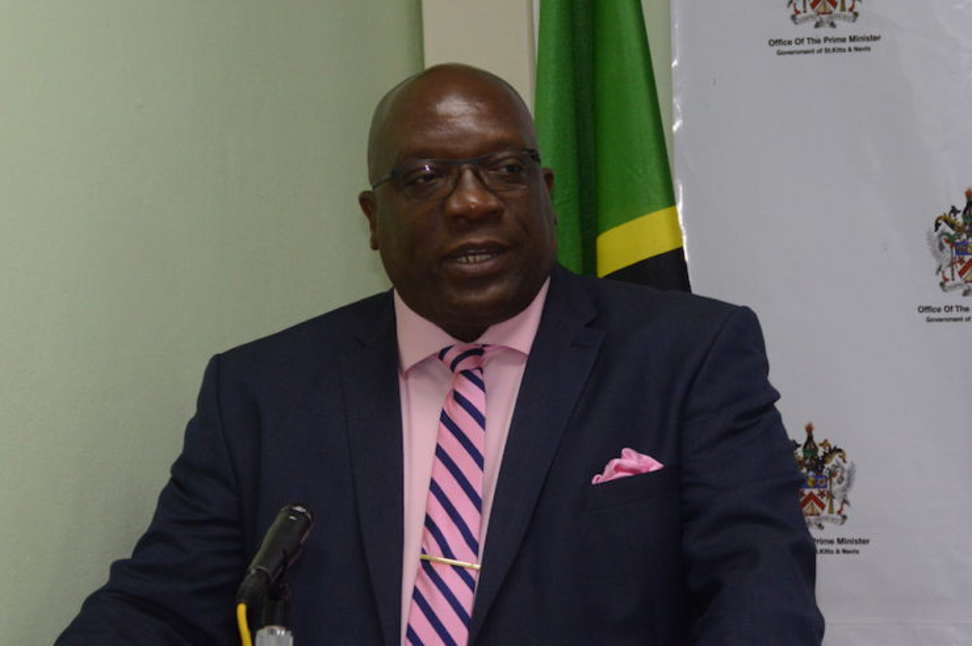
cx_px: 562
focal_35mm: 166
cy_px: 391
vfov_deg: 8.3
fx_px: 4478
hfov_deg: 12.4
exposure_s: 1/125
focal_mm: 80
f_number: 5.6
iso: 1600
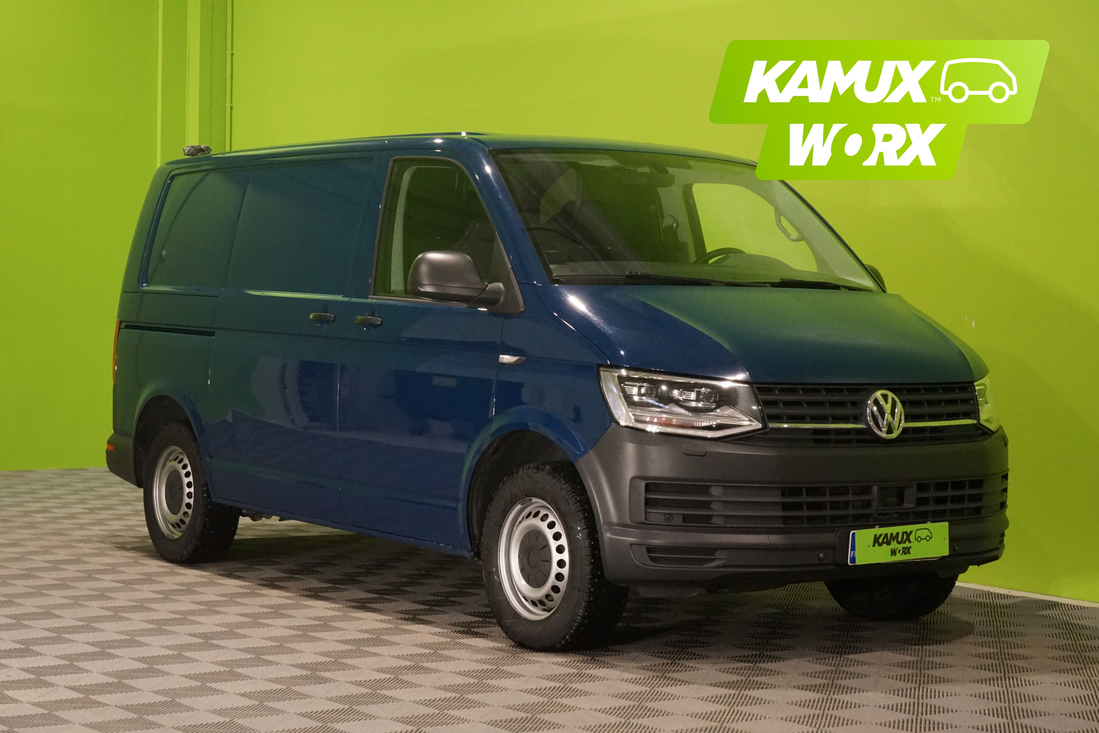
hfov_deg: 28.8
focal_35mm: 70
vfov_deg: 19.5
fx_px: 2137
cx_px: 550
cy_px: 366
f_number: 22
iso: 6400
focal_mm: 70
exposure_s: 1/25
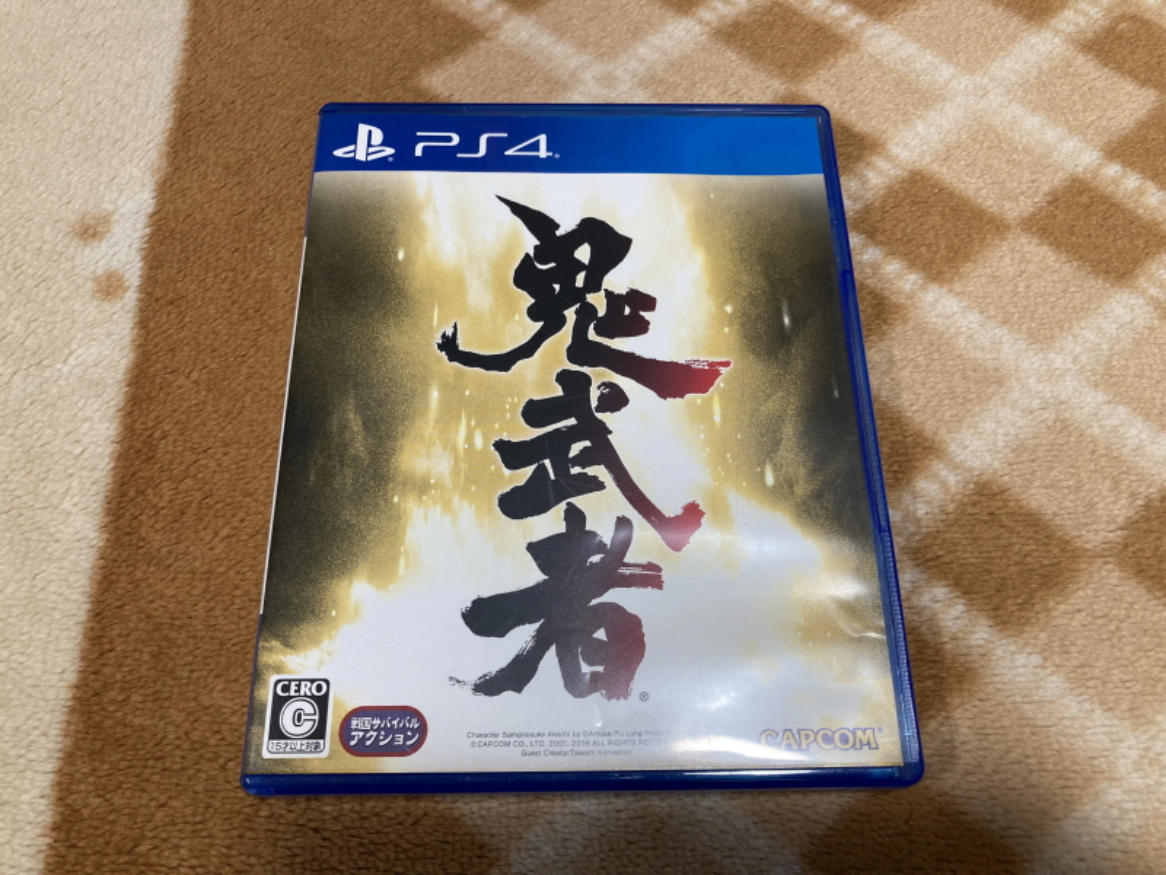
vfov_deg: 49.7
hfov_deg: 63.4
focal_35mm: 28
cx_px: 583
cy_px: 438
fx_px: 943
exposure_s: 1/50
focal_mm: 3.99
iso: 64
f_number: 1.8
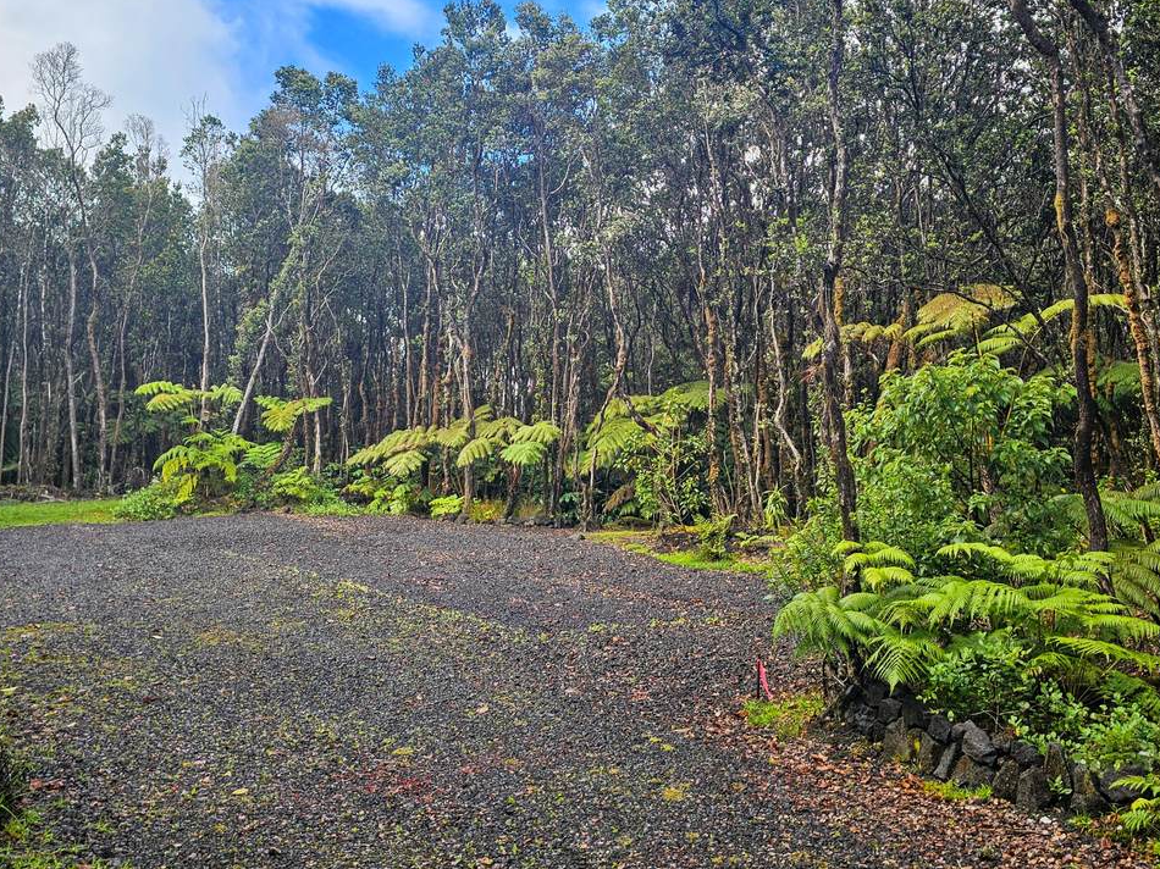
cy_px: 325
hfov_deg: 58.4
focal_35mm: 31
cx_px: 592
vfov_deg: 45.0
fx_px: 1039
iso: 10
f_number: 1.7
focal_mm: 6.3
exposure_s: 1/188
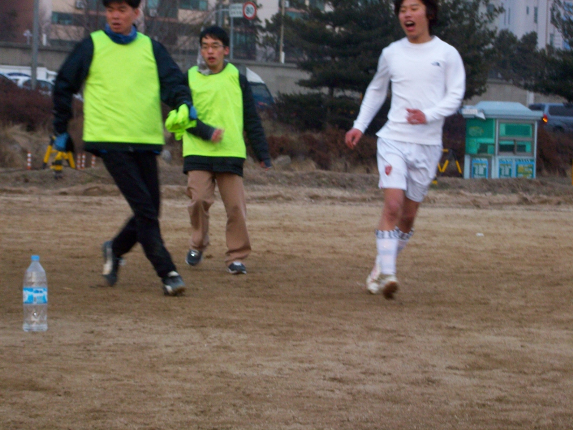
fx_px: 1688
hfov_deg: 19.3
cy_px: 215
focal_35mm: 102
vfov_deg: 14.5
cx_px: 286
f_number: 5.1
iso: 160
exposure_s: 1/90.1
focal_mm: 17.1
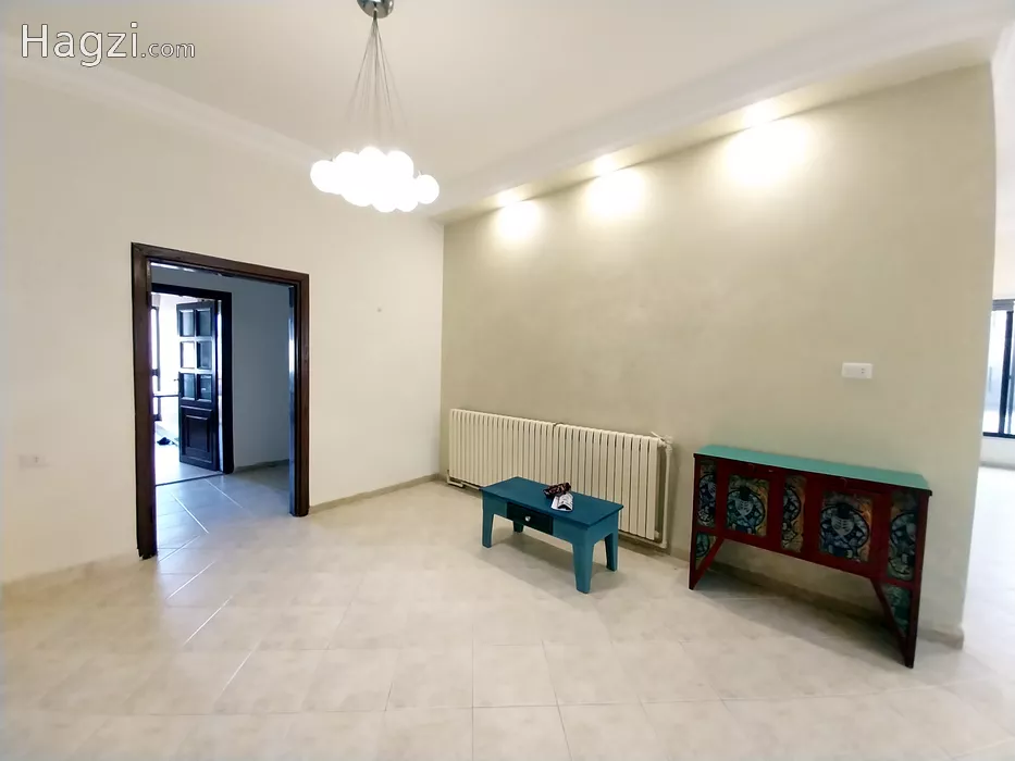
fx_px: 381
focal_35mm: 13
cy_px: 380
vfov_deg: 89.9
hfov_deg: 106.2
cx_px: 508
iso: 250
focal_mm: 1.3
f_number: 2.2
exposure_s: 1/20
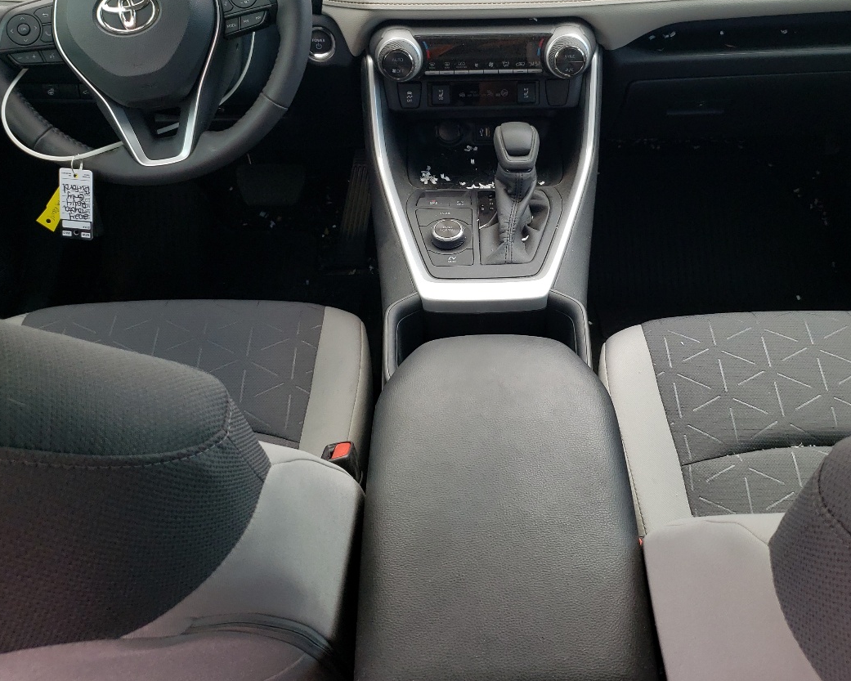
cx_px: 491
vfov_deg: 37.7
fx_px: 982
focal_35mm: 39
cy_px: 218
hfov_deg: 46.7
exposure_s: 1/182
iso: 50
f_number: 1.5
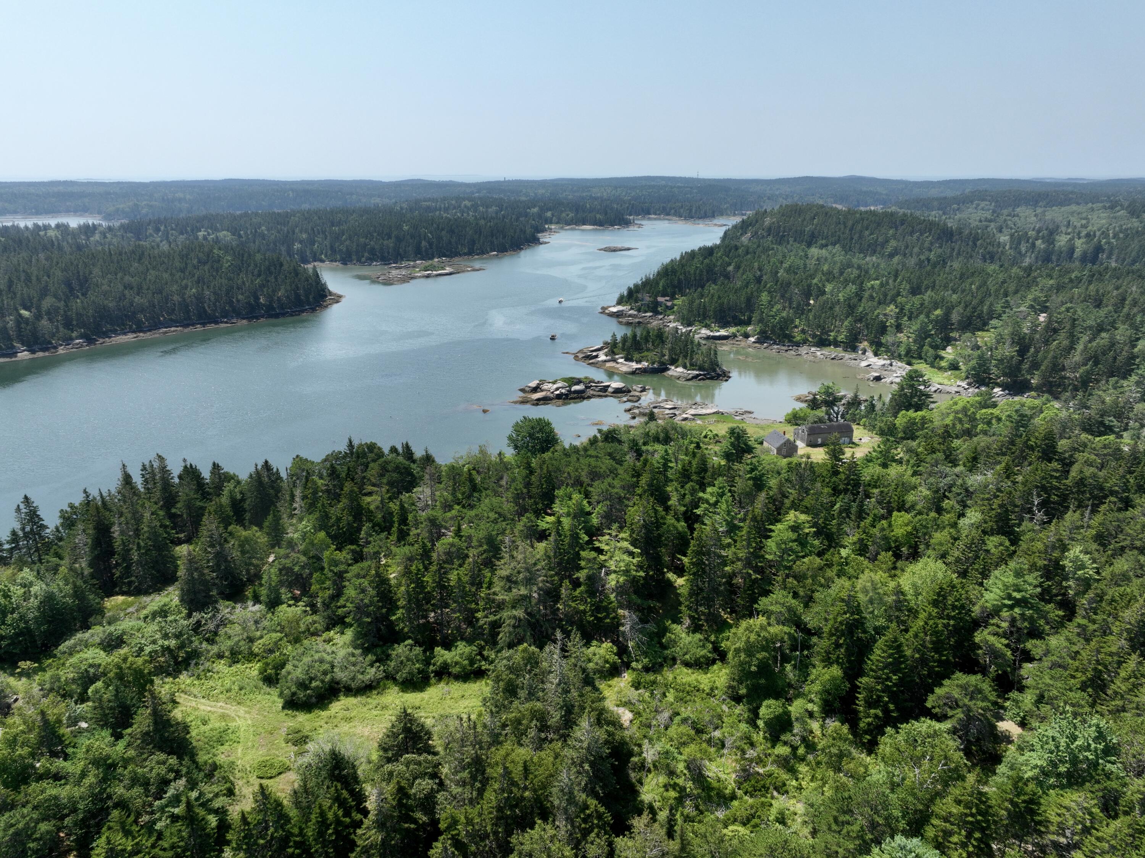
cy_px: 429
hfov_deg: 71.6
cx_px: 572
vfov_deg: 56.8
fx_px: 793
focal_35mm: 24
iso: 100
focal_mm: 12.29
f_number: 11
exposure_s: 1/120
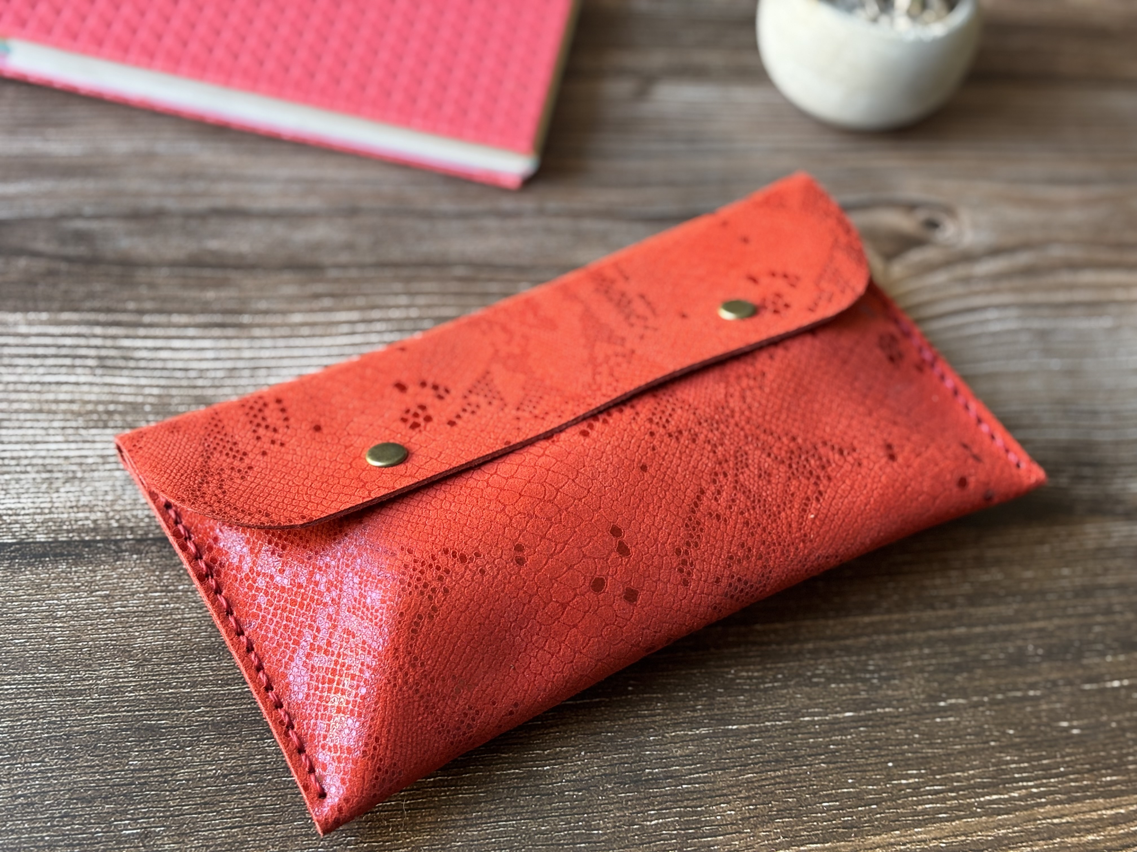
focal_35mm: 52
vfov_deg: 28.0
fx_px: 1708
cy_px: 426
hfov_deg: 36.8
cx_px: 568
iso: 100
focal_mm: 5.96
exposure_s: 1/60
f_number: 1.6
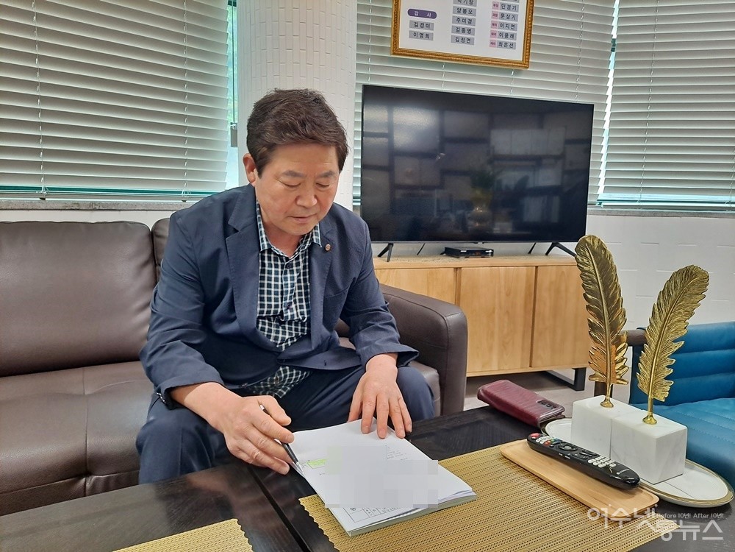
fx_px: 510
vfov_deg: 56.8
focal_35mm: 24
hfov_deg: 71.6
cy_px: 276
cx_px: 368
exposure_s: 1/60
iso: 200
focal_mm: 5.23
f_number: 1.8
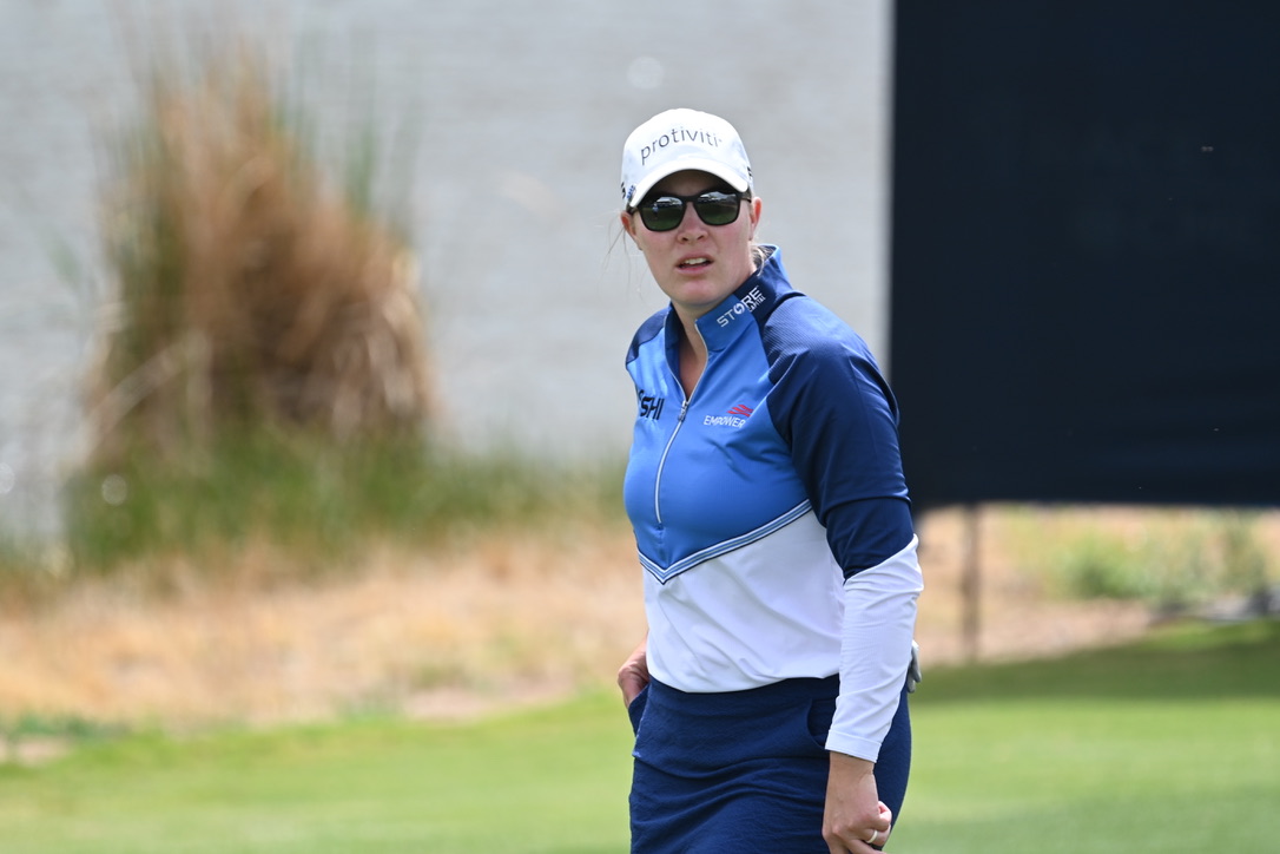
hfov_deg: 3.4
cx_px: 640
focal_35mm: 600
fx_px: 21332
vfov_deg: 2.3
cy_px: 427
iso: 160
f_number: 5.6
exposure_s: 1/640
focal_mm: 400
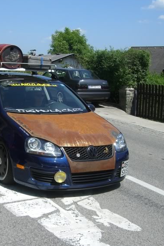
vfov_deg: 35.7
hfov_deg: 23.9
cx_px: 44
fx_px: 383
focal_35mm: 56
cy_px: 125
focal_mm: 6.2
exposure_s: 1/640
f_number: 4.3
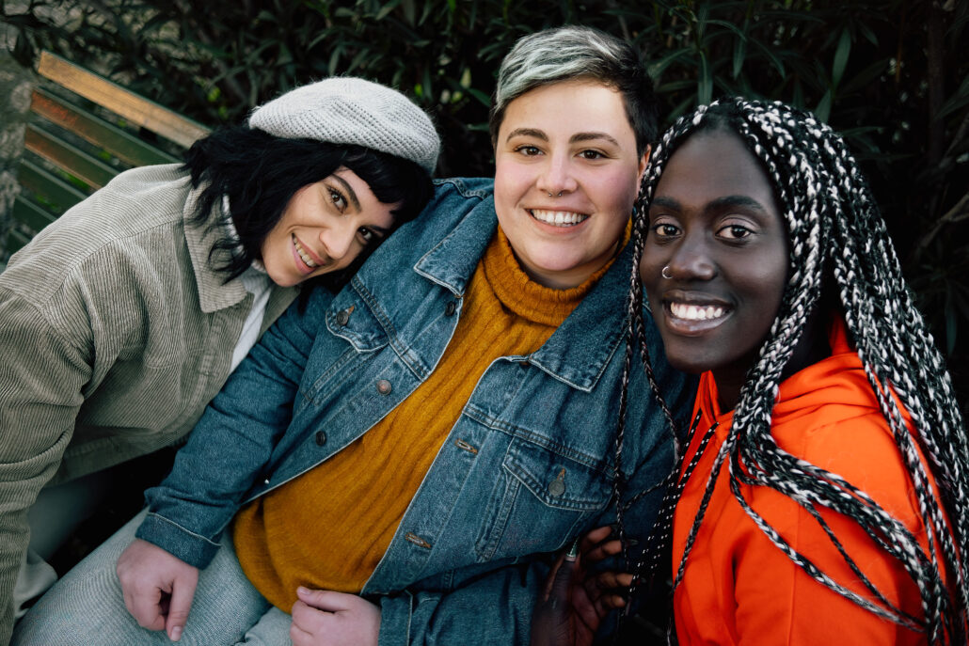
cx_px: 484
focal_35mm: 35
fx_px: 942
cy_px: 323
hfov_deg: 54.4
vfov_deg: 37.9
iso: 160
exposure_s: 1/120
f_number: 2.2
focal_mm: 23
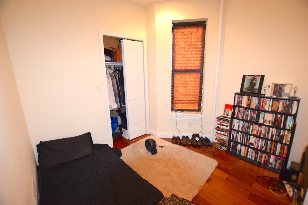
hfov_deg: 100.4
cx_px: 154
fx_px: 128
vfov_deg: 77.3
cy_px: 102
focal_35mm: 15
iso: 1800
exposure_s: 1/60
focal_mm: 10
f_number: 3.5
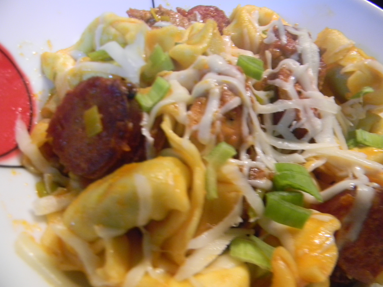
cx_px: 192
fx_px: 310
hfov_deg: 63.4
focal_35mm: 28
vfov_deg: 49.7
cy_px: 144
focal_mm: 5
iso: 400
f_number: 3.5
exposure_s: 1/13
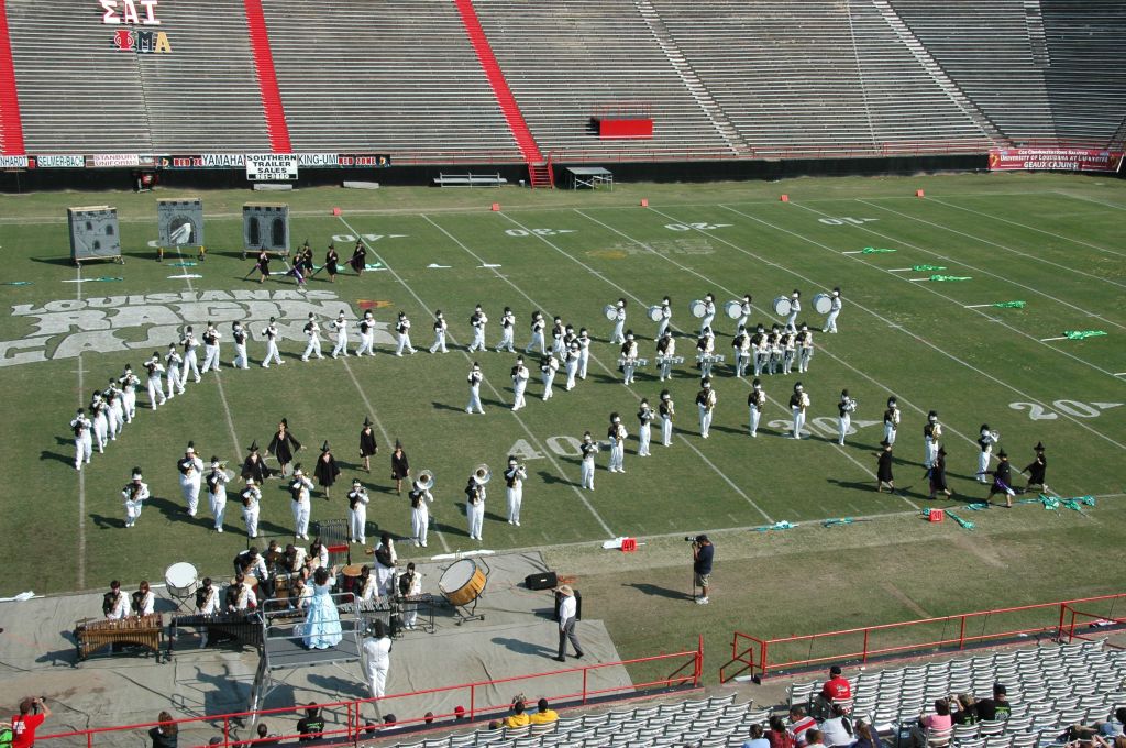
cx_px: 563
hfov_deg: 41.2
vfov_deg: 28.0
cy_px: 374
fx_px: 1499
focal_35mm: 48
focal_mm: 32
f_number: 10
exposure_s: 1/400
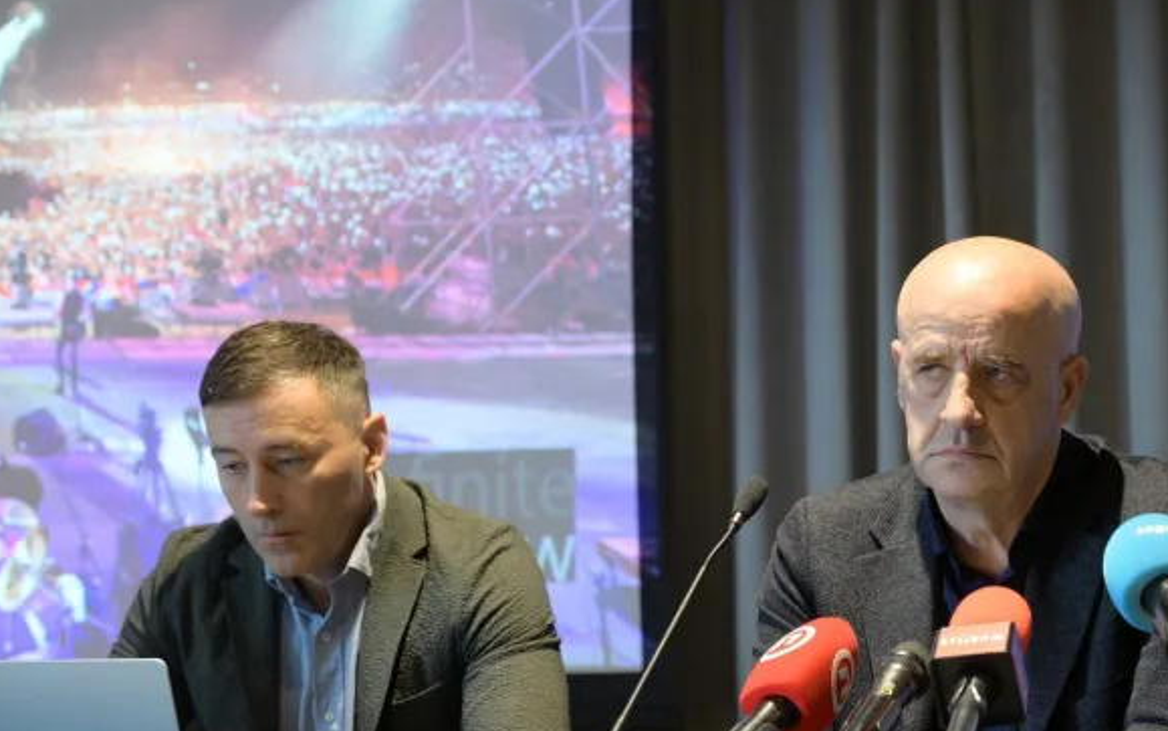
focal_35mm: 95
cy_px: 472
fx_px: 3024
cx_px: 680
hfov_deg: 21.8
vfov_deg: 13.8
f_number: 4
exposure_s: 1/100
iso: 3200
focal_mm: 71
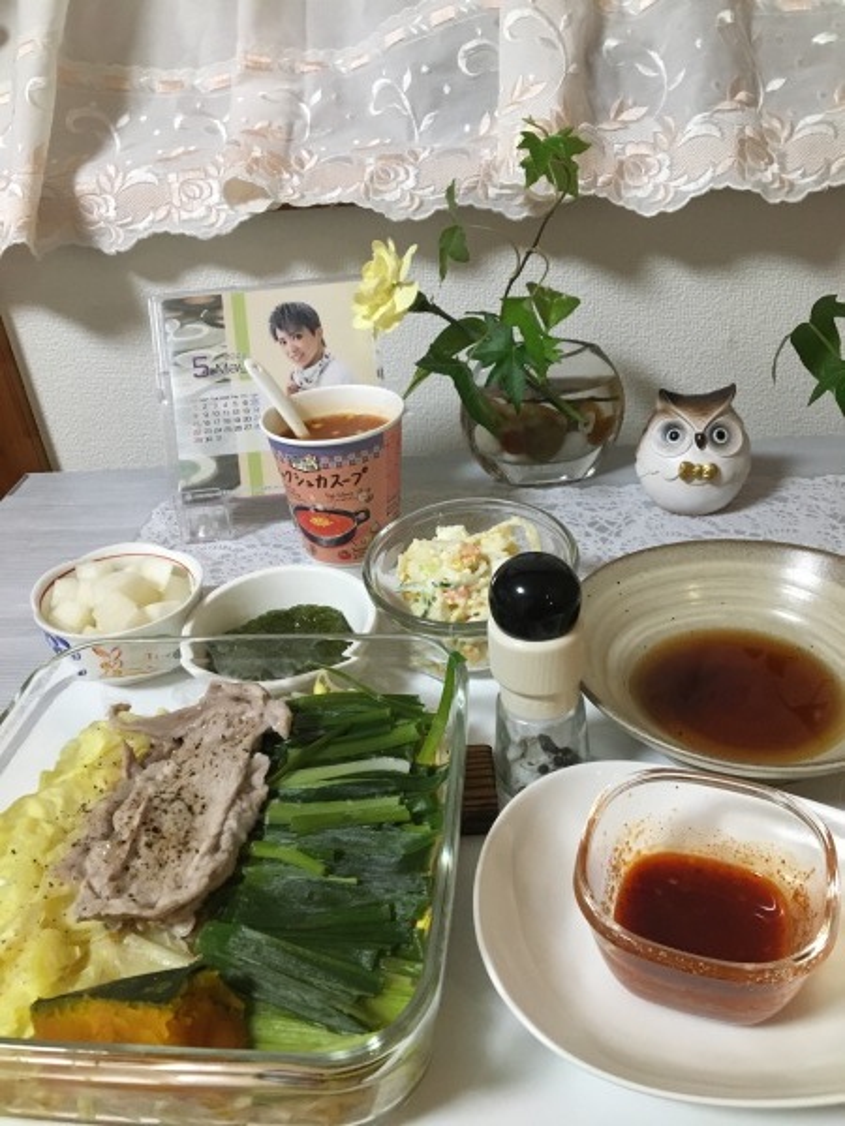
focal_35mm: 29
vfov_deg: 61.7
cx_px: 422
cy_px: 563
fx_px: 944
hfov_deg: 48.2
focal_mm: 4.15
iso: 250
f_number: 2.2
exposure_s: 1/30
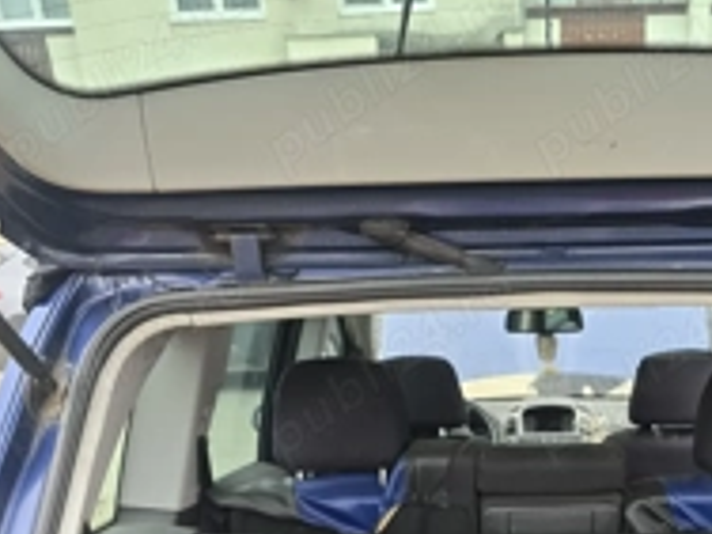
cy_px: 716
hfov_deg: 38.1
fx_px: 1008
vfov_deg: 25.2
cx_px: 523
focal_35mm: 49
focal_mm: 6.3
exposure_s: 1/180
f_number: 1.7
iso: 160
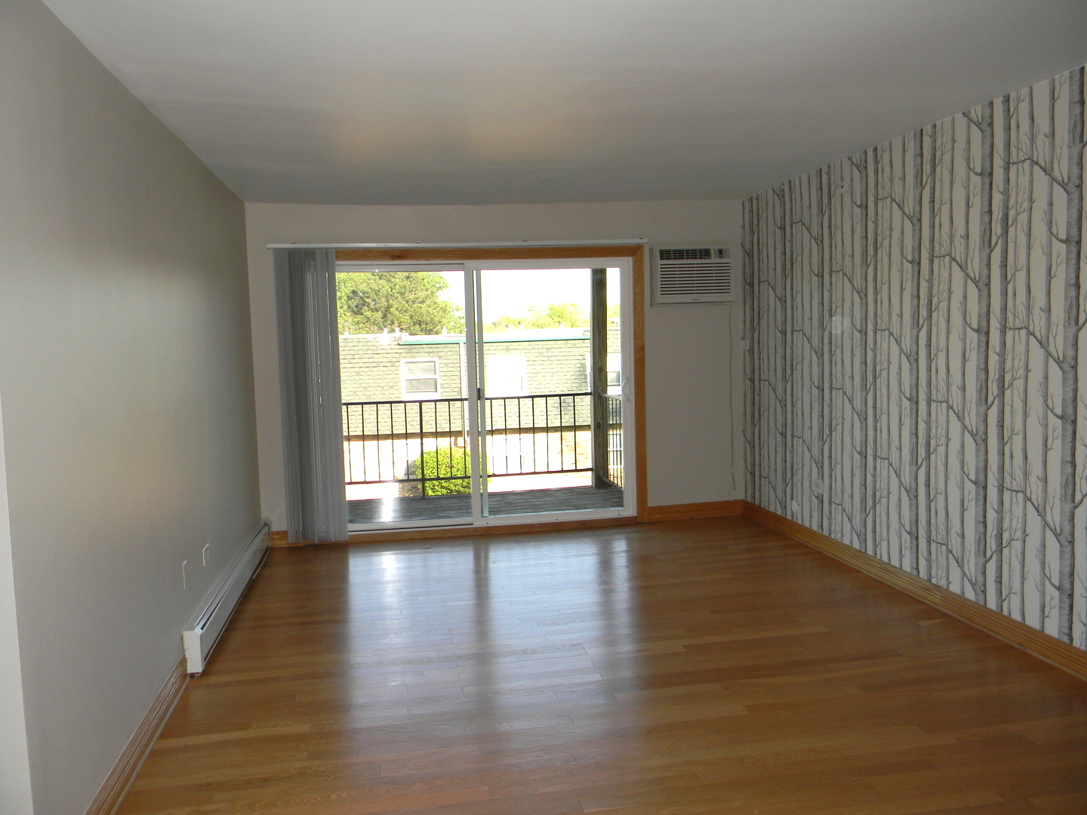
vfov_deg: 49.7
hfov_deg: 63.4
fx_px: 879
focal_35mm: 28
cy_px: 408
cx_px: 544
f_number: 3.5
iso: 112
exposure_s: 1/160
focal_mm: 5
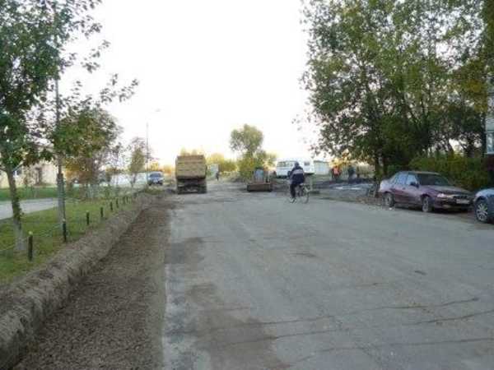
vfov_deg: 39.7
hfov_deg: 51.4
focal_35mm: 36
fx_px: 514
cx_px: 247
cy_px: 185
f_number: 2.8
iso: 100
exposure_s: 1/100
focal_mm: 6
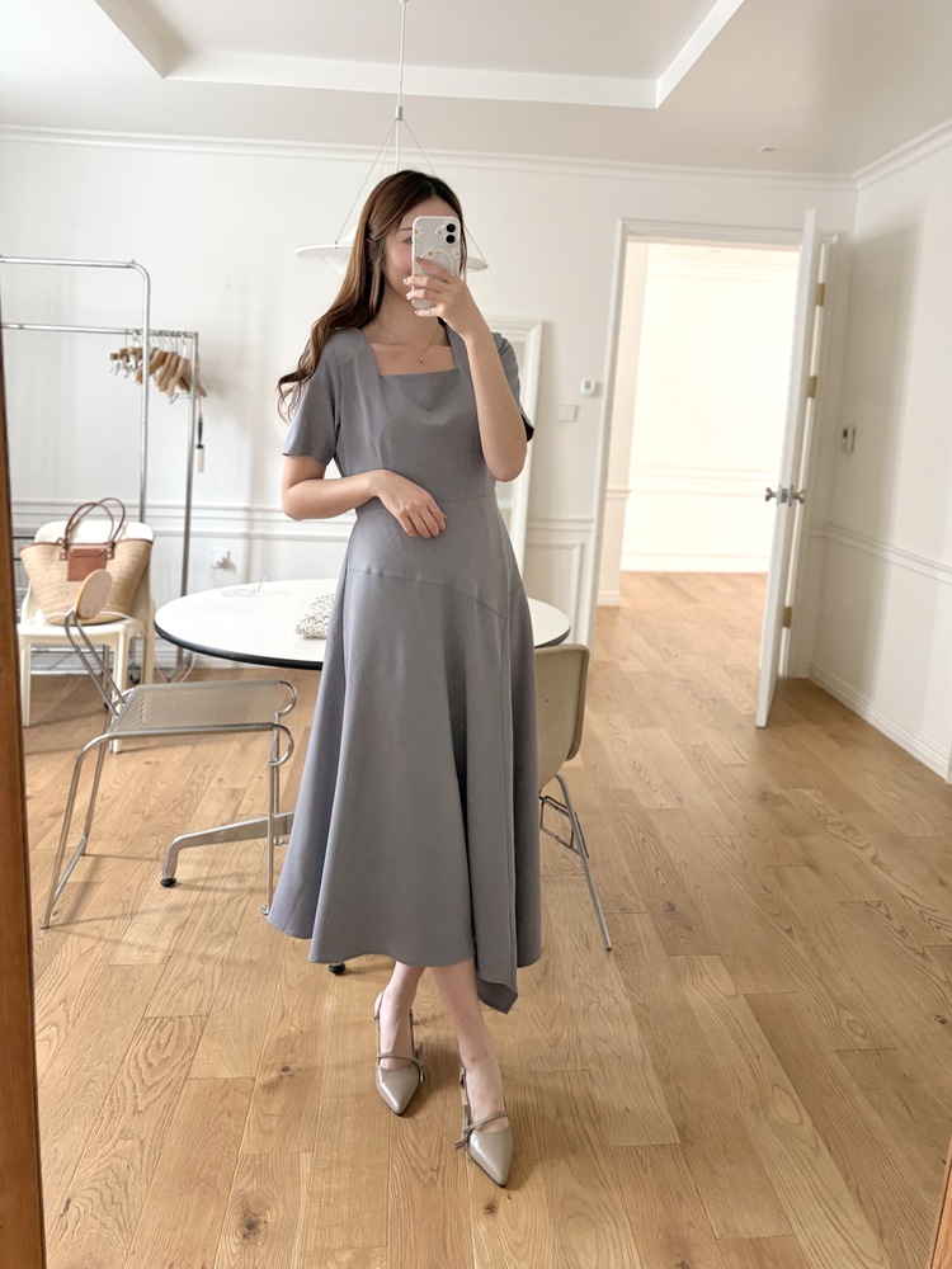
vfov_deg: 67.3
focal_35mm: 26
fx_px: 953
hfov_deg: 53.1
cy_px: 634
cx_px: 476
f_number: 1.6
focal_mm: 5.96
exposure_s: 1/60
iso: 200
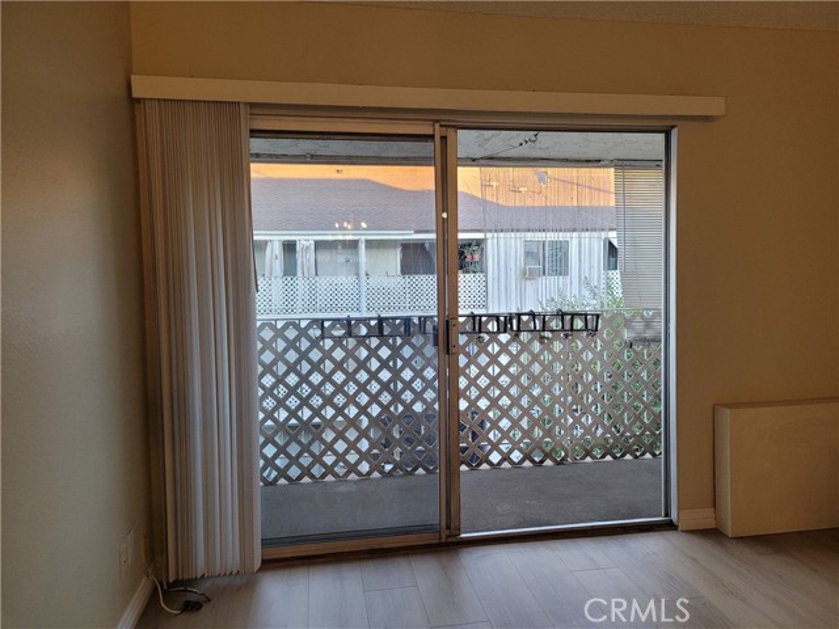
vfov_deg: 53.1
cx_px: 420
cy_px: 314
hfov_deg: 67.3
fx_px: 630
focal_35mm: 26
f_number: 1.8
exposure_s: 1/120
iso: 250
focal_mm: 5.4
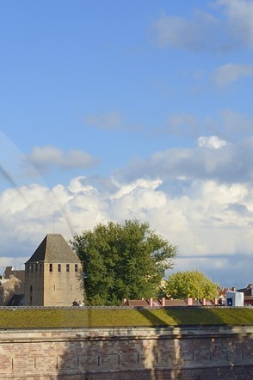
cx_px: -178
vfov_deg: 19.2
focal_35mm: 105
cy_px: 329
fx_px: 1109
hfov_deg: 12.1
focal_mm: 29
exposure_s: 1/250
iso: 200
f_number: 13
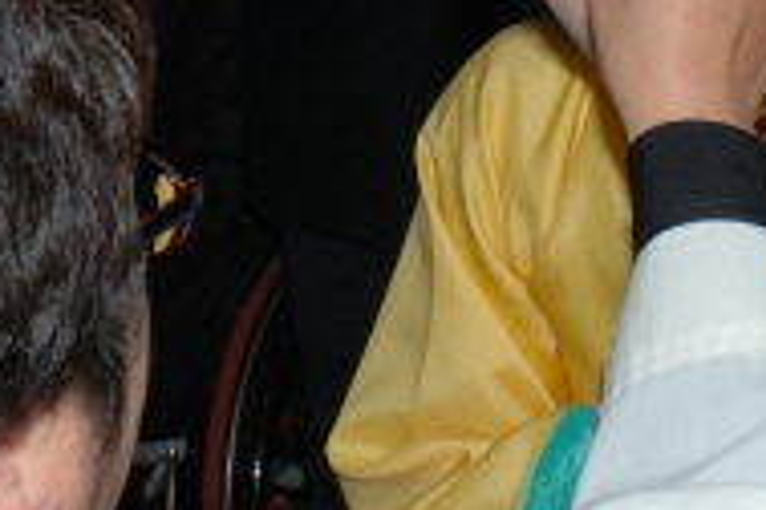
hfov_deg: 14.7
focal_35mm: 139
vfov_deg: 9.9
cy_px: 263
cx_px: 551
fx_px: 2954
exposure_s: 1/60
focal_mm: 25
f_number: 8
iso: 200
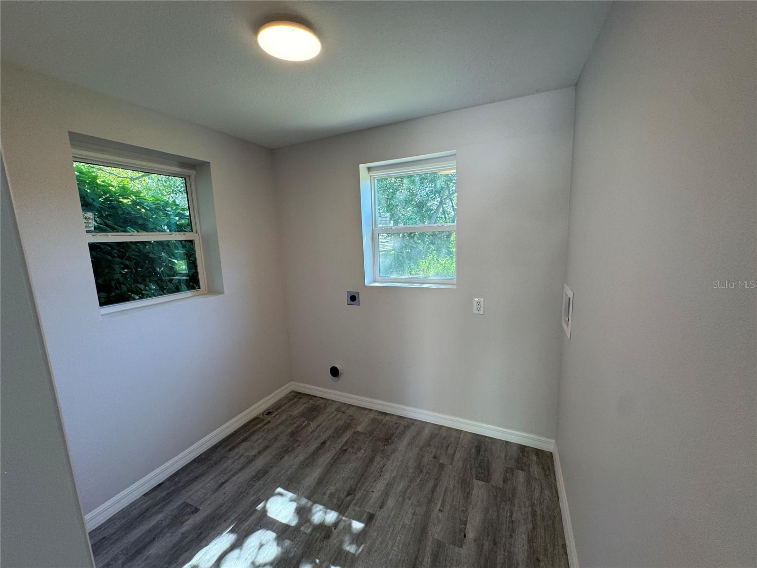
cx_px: 378
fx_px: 306
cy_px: 284
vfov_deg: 85.7
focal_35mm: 14
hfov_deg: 102.1
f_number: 2.2
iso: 100
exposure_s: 1/120
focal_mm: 2.22
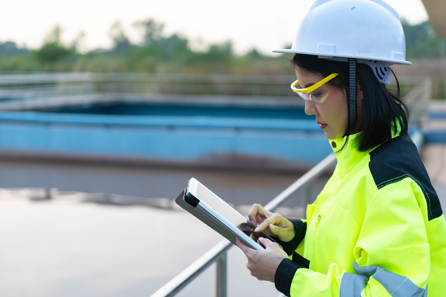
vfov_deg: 23.3
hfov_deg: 34.5
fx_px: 718
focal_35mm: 58
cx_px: 223
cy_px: 148
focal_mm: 58
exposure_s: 1/200
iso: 100
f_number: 2.8
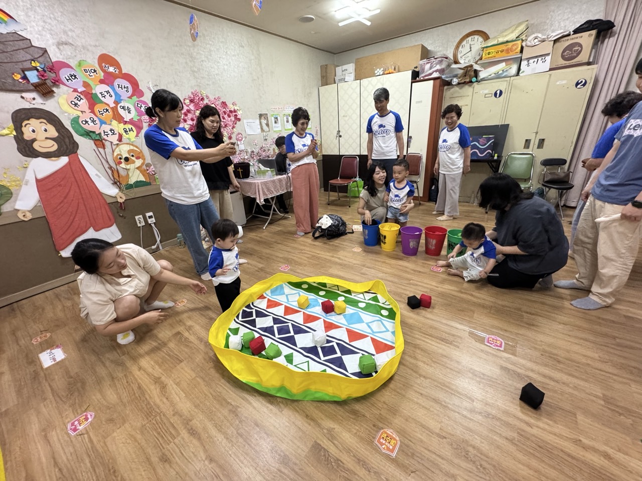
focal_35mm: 14
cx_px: 321
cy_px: 240
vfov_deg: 85.7
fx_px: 260
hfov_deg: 102.1
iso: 320
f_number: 2.2
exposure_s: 1/120
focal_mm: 2.22
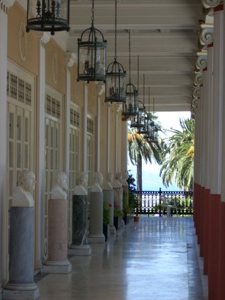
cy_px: 150
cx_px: 112
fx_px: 979
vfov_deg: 17.4
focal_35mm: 113
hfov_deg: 13.1
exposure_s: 1/110
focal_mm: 18.6
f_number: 5.2
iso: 64
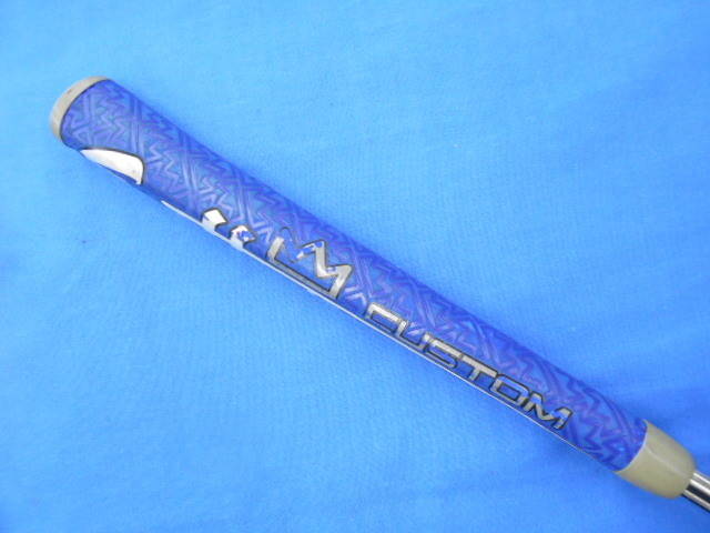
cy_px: 266
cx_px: 355
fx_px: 533
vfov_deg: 53.1
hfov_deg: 67.3
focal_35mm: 26
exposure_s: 1/30
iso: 320
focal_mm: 4.6
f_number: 3.2
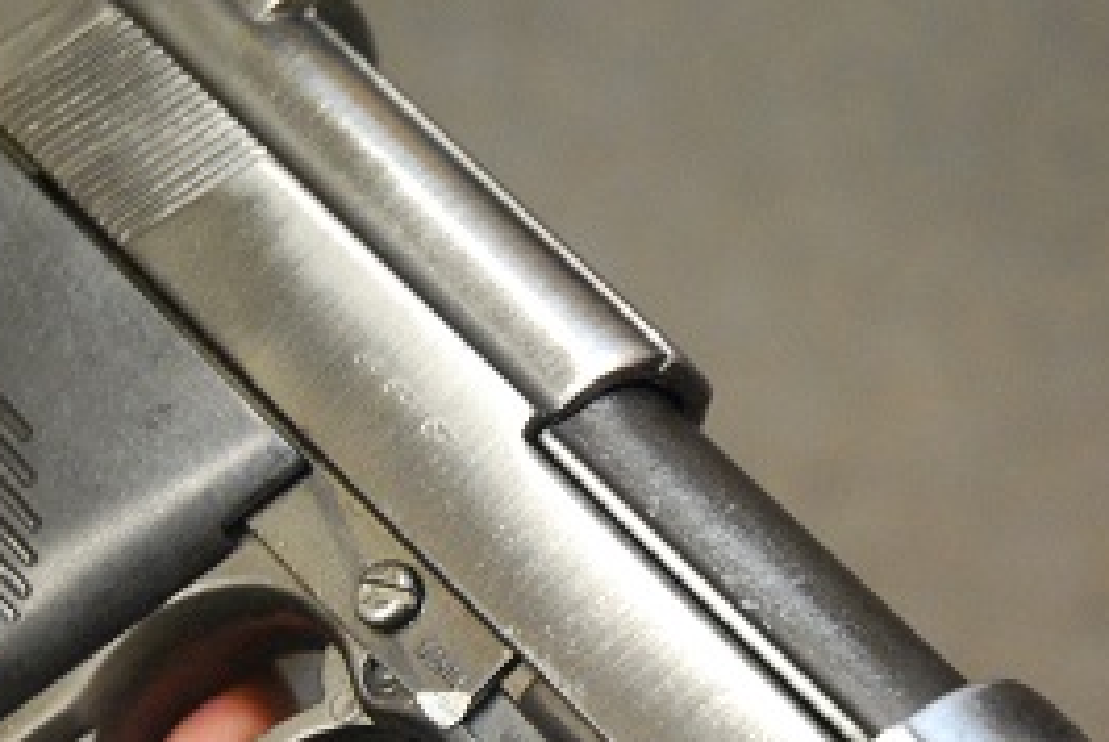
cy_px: 694
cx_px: 588
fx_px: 5428
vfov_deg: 7.8
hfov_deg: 11.7
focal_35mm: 176
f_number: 4.5
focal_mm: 52
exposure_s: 1/30
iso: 1400
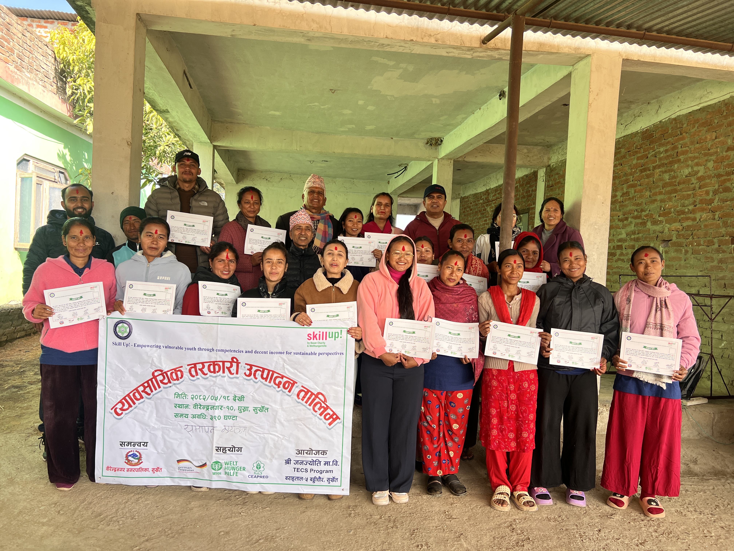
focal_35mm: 26
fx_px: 551
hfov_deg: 67.3
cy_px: 276
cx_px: 367
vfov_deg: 53.1
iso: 50
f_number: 1.5
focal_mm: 5.7
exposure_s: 1/300
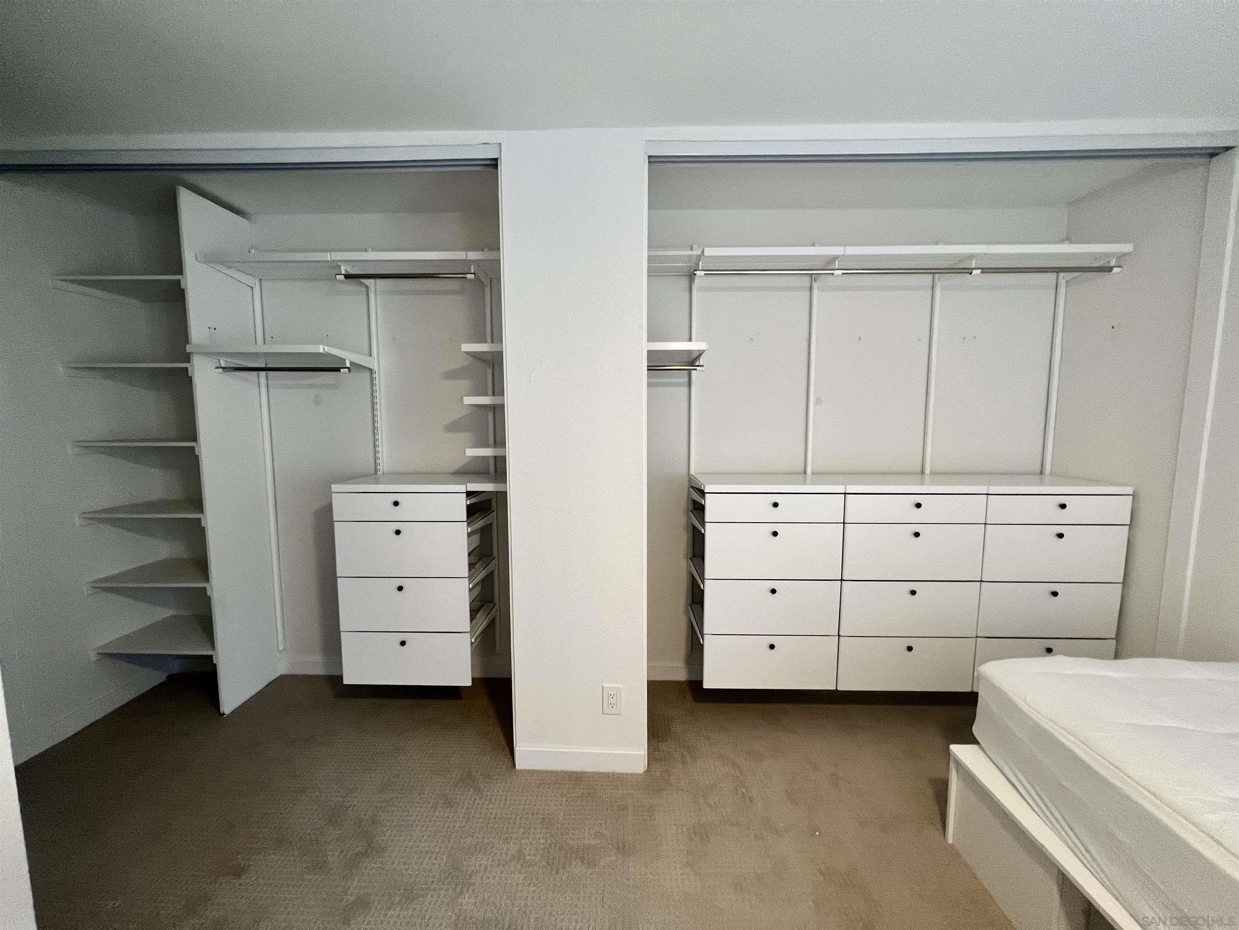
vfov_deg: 89.9
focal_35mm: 13
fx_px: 465
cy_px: 465
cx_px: 620
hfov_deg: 106.2
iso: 250
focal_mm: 1.57
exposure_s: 1/60
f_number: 1.8
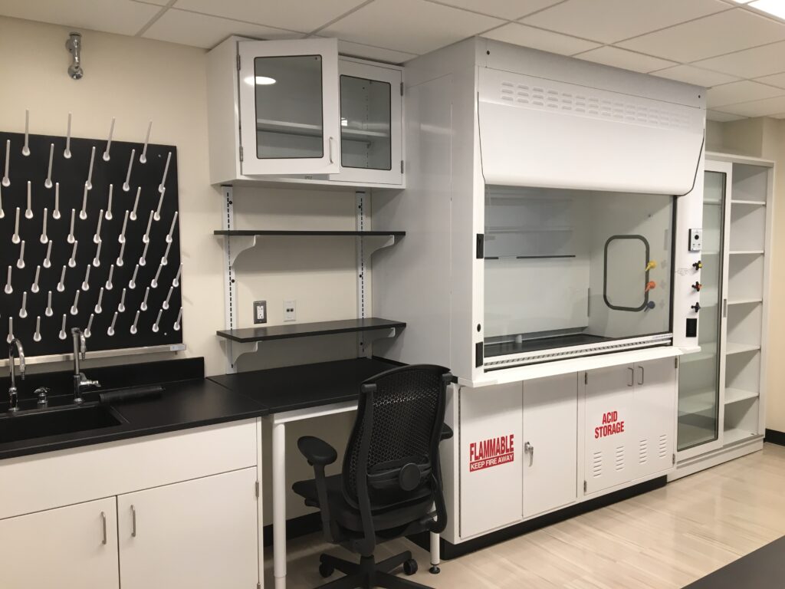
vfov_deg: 48.2
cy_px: 294
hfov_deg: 61.7
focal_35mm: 29
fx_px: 658
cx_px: 392
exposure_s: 1/30
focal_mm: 4.15
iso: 50
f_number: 2.2
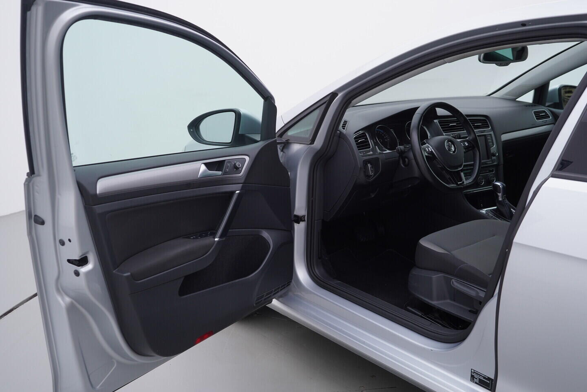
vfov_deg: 36.9
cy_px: 196
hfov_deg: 53.1
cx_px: 294
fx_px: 587
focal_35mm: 36
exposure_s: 1/60
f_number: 4
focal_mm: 24
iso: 125
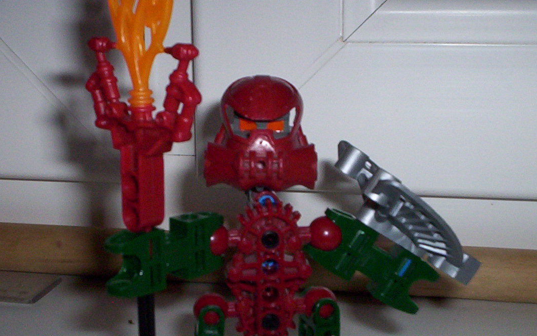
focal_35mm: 62
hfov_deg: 33.0
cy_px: 203
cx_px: 256
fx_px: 907
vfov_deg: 20.9
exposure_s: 1/60
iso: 140
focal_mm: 4.99
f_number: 4.5
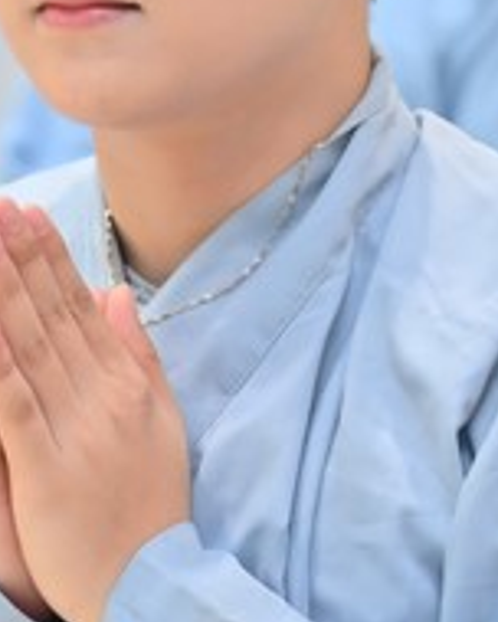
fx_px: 7093
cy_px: 435
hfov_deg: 4.0
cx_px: 167
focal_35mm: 385
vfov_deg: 5.0
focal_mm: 120
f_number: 4.5
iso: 1600
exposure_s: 1/60
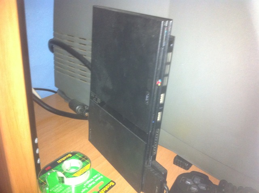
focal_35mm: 35
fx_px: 261
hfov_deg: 52.7
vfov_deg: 40.6
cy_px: 96
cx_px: 130
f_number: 2.8
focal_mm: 3.85
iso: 250
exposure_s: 1/15
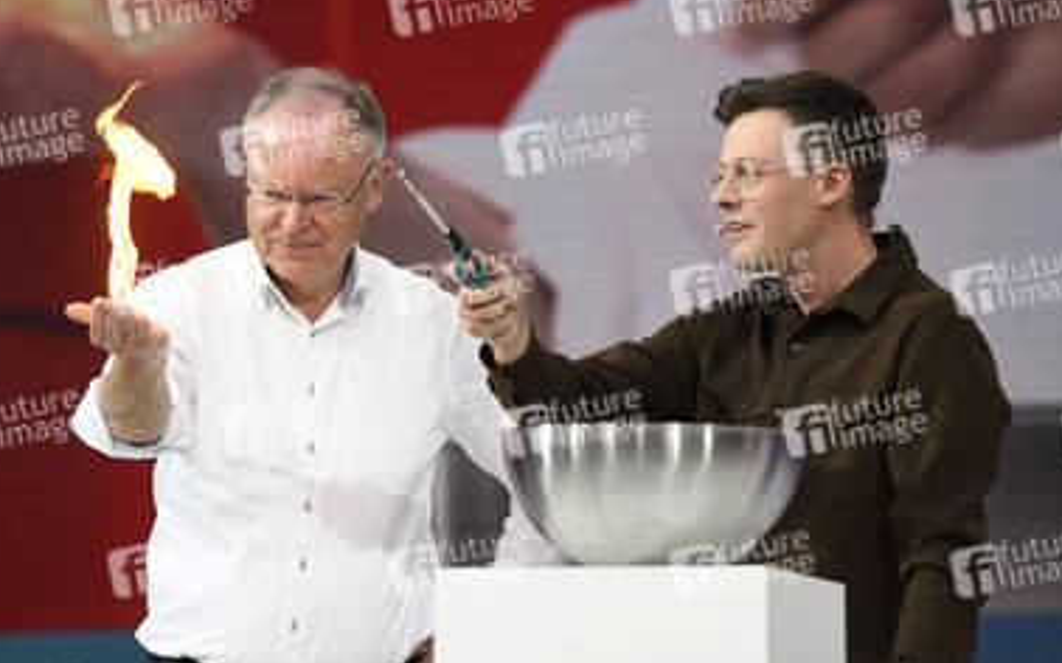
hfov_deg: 9.1
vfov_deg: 5.7
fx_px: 6684
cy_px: 354
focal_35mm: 231
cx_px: 499
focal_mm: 190
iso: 1000
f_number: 4
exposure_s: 1/640
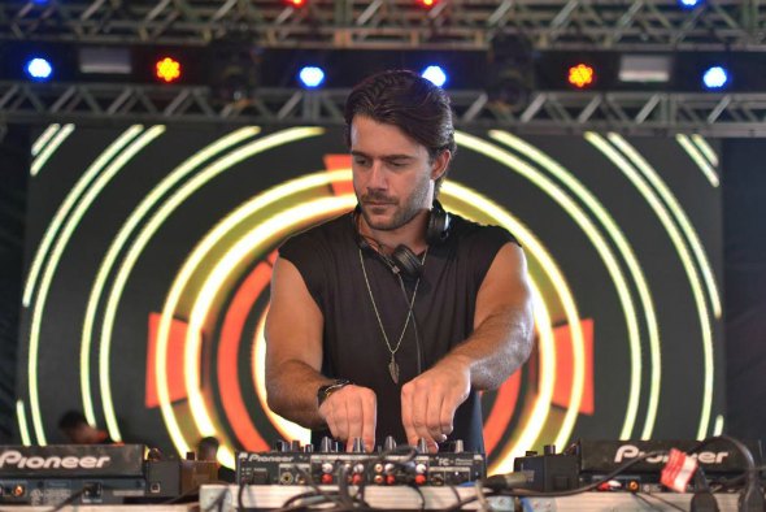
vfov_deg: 25.8
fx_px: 1118
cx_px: 383
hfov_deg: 37.8
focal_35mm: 52
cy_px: 256
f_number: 2
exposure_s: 1/320
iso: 800
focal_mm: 35
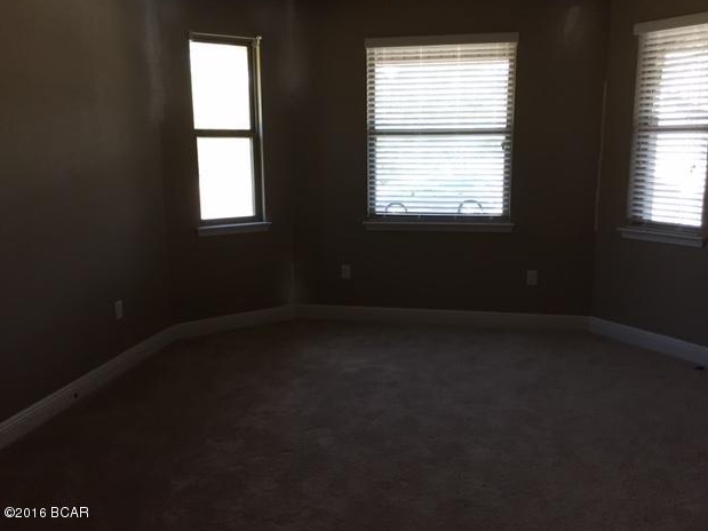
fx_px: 613
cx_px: 364
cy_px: 261
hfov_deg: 60.0
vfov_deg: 46.8
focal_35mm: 30
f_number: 2.2
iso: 50
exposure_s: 1/30
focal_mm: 4.15
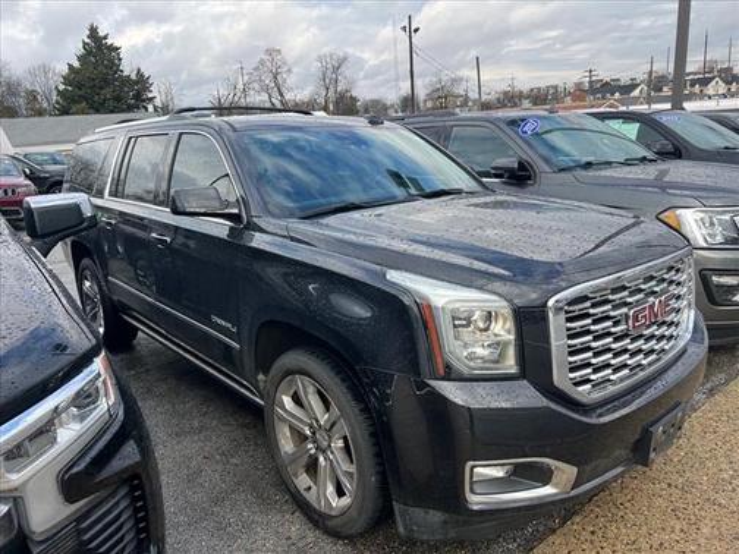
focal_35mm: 26
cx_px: 370
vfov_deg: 53.1
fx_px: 555
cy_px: 277
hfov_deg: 67.3
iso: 50
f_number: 1.5
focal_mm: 5.7
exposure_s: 1/924
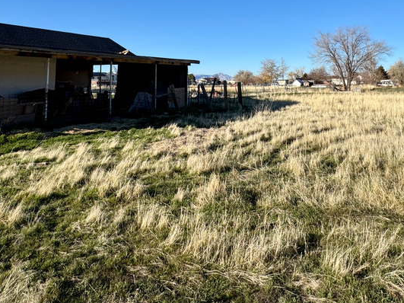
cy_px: 45
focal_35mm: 27
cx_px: 199
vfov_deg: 47.4
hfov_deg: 65.3
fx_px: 315
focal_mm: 2.22
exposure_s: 1/1832
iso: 50
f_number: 2.2
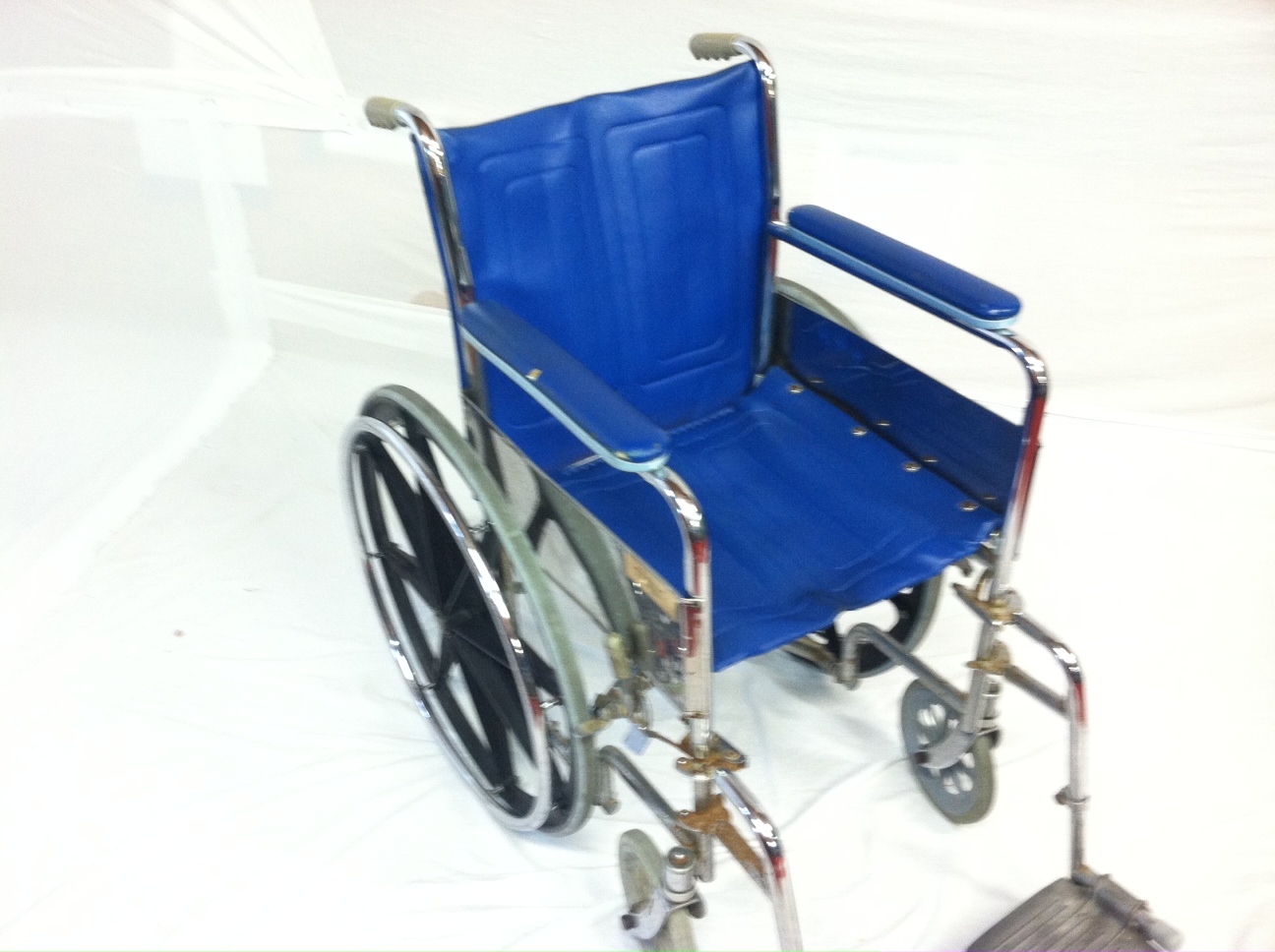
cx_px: 638
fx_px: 1287
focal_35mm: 35
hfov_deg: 52.7
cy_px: 476
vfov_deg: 40.6
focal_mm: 3.85
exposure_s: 1/15
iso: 200
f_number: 2.8
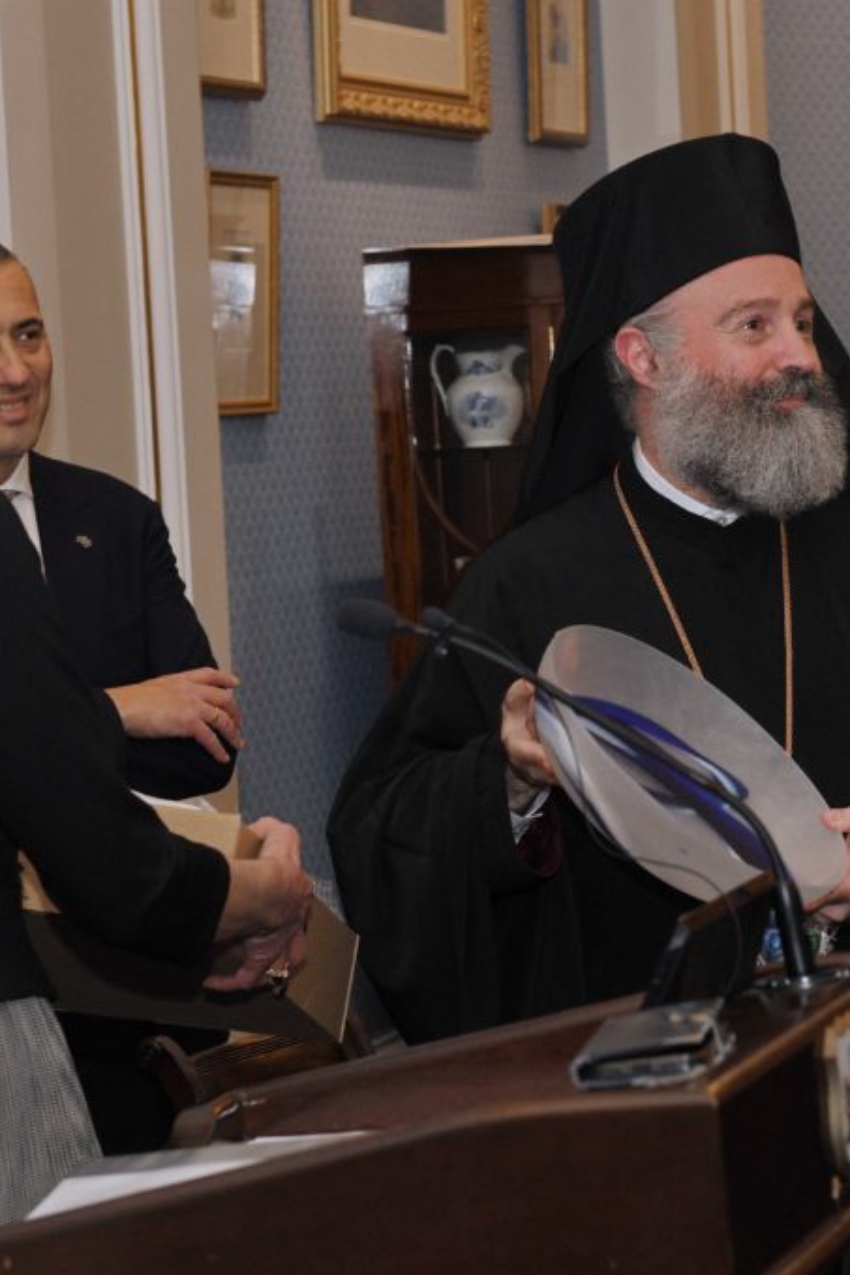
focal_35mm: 131
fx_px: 4642
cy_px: 637
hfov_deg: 10.4
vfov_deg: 15.7
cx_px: 677
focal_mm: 58
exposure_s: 1/125
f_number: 5.6
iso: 800
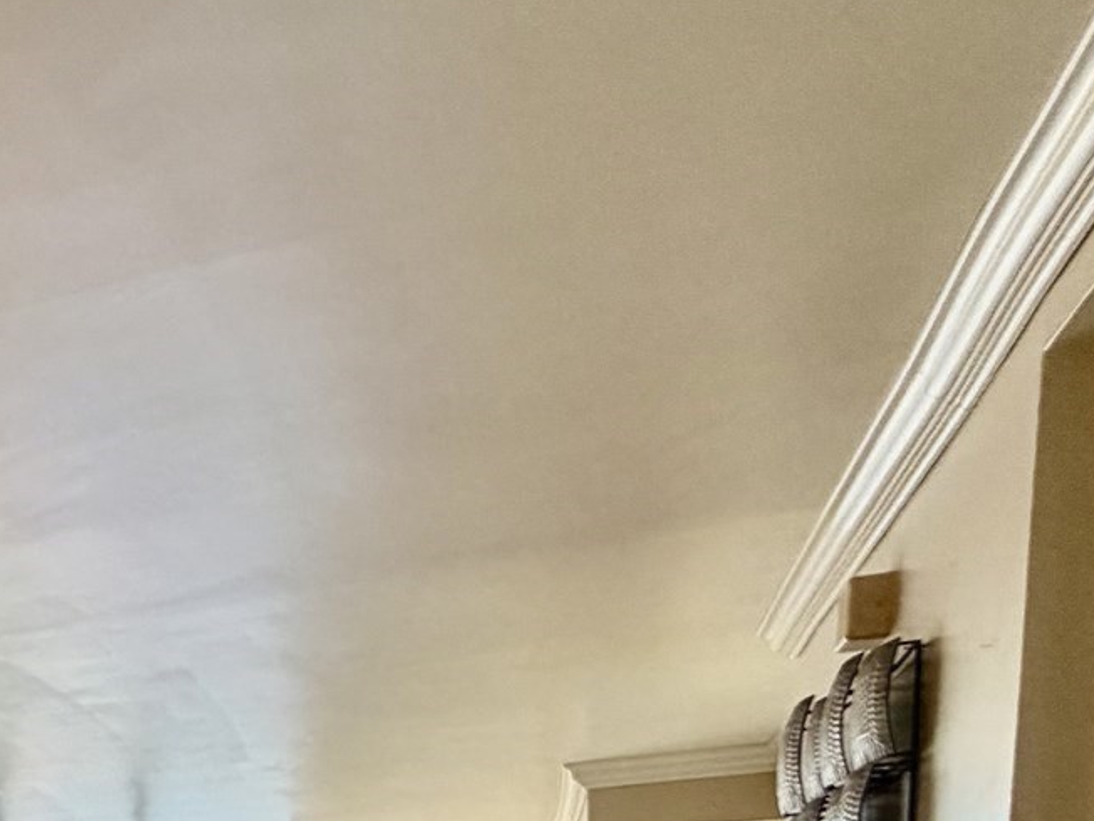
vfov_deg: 26.9
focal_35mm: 44
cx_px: -384
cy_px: 1108
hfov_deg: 31.3
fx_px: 1391
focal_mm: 2.22
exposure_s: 1/120
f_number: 2.2
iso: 250
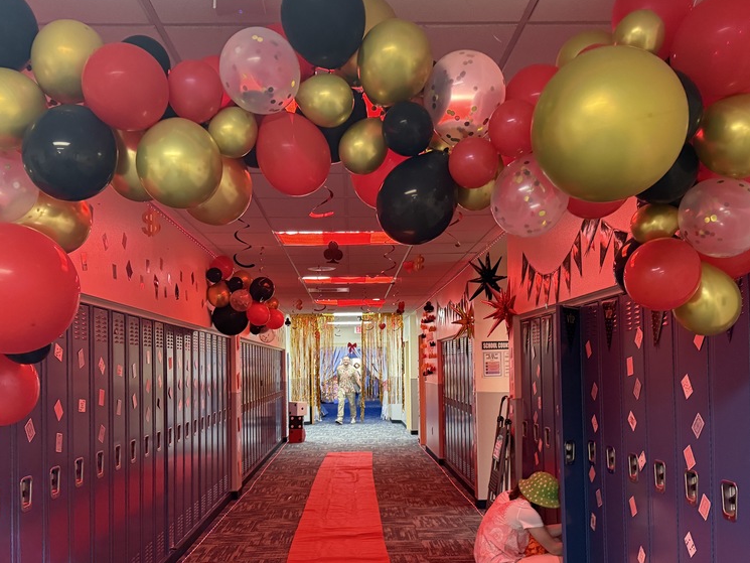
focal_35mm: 33
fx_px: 715
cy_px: 364
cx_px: 379
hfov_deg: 55.3
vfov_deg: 42.5
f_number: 1.78
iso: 640
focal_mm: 6.76
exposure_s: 1/60
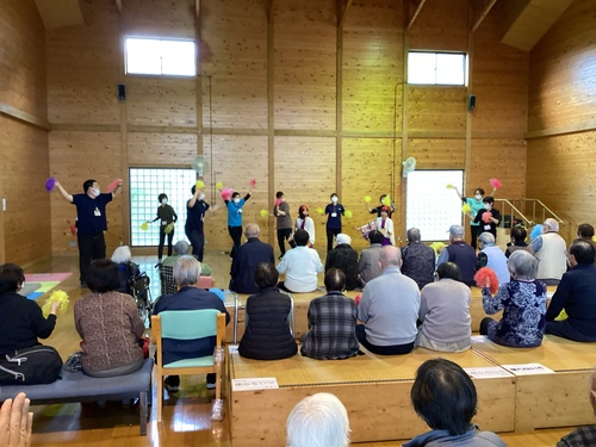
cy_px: 224
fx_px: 534
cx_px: 298
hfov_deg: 58.4
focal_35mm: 31
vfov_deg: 45.4
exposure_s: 1/60
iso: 250
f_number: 2.4
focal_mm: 3.3
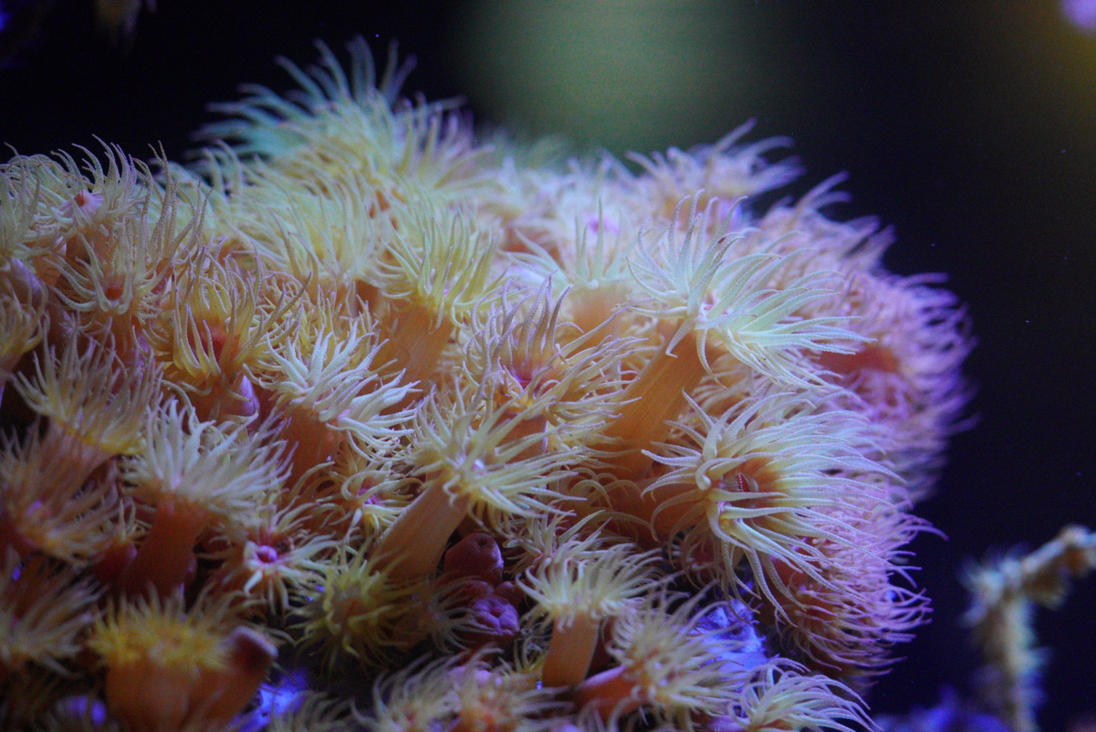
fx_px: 4113
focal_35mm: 135
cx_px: 548
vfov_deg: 10.2
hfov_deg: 15.2
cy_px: 366
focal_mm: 90
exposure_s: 1/160
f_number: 3.5
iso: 6400
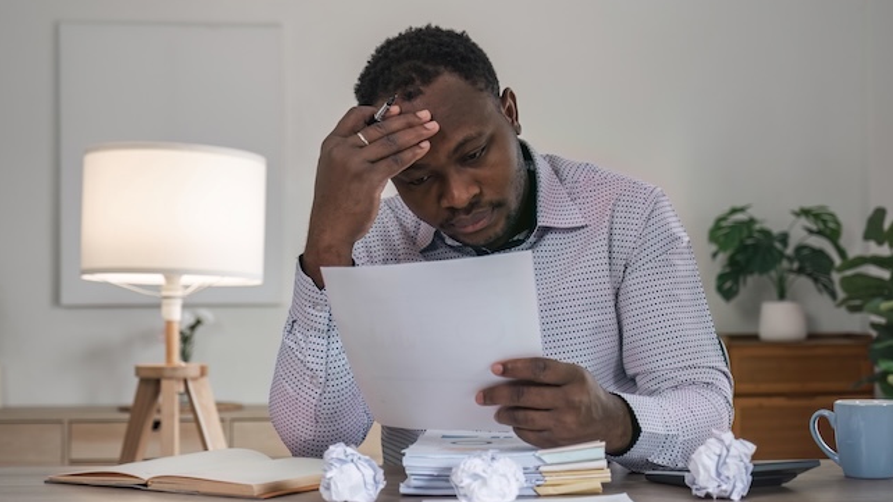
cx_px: 449
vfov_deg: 22.6
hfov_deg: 39.2
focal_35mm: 53
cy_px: 259
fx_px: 1255
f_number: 2.8
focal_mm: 33.2
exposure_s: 1/250
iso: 640
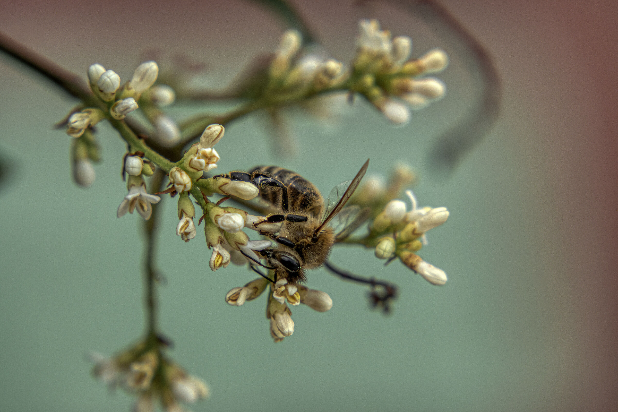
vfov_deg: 4.6
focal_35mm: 300
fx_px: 5150
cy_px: 206
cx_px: 309
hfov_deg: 6.9
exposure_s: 1/320
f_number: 6.3
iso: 360
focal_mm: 200
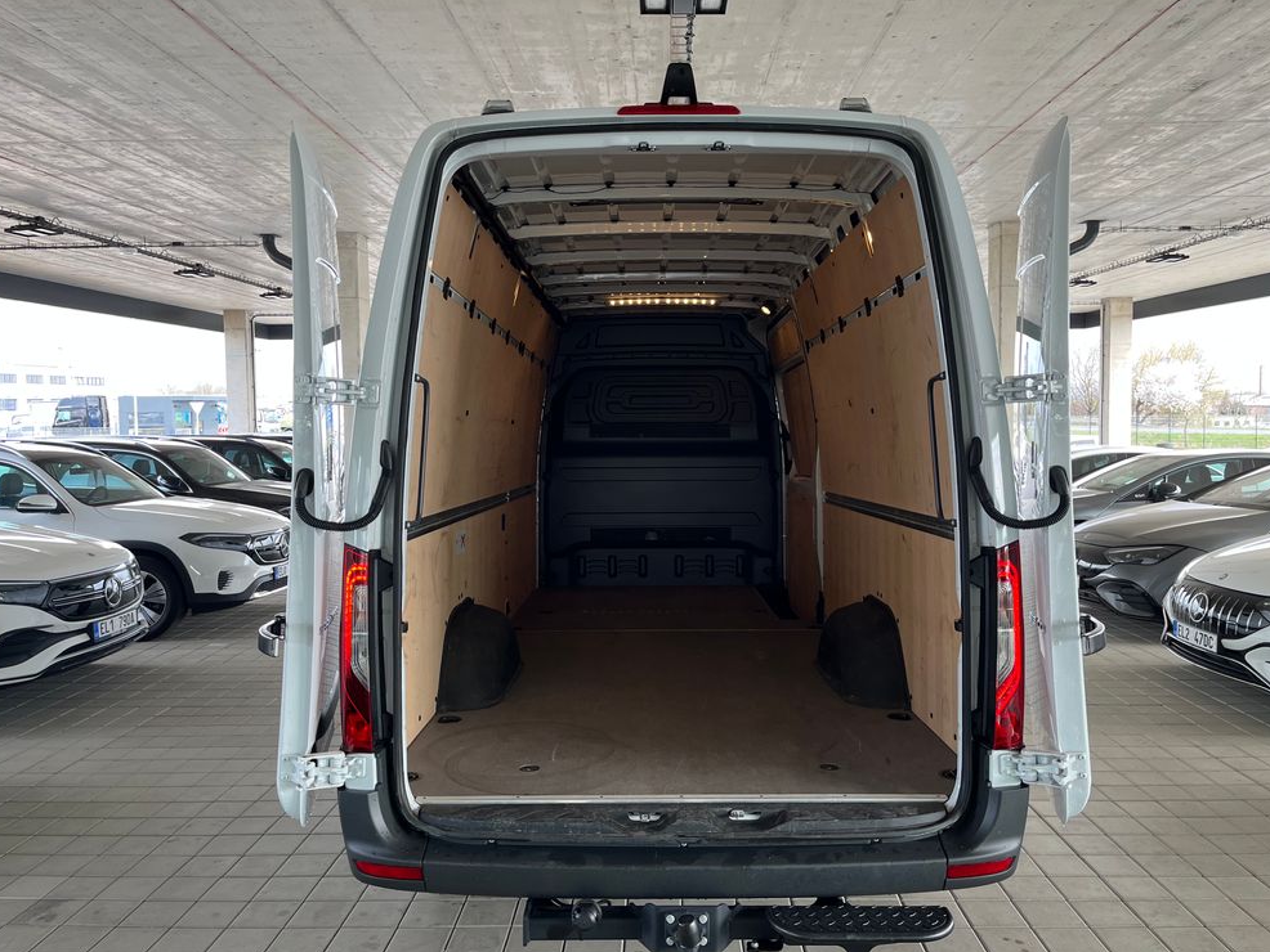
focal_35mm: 27
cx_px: 645
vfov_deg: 51.4
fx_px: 991
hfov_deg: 65.3
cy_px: 462
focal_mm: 5.1
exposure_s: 1/142
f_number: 1.6
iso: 50
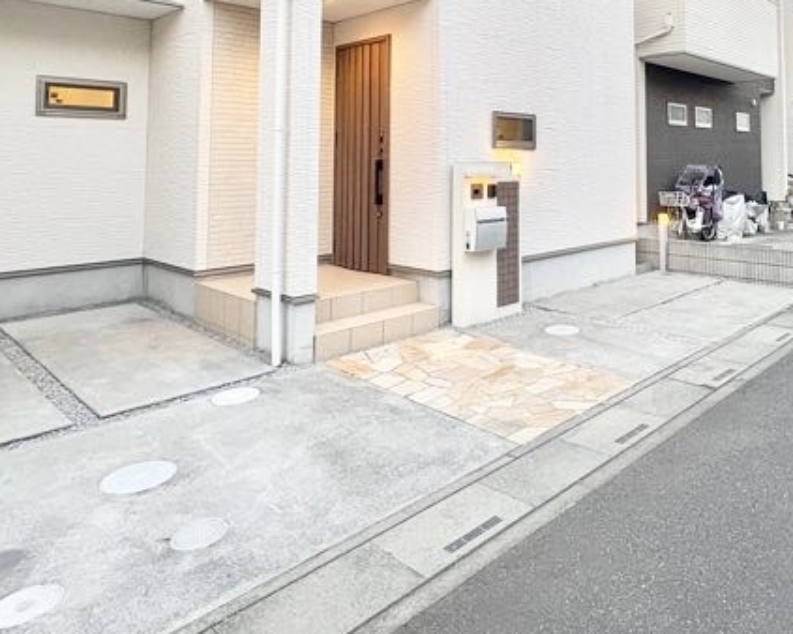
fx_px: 633
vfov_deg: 49.9
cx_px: 555
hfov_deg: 61.8
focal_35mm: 27
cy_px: 125
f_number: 2.2
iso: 250
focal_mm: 2.22
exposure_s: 1/76
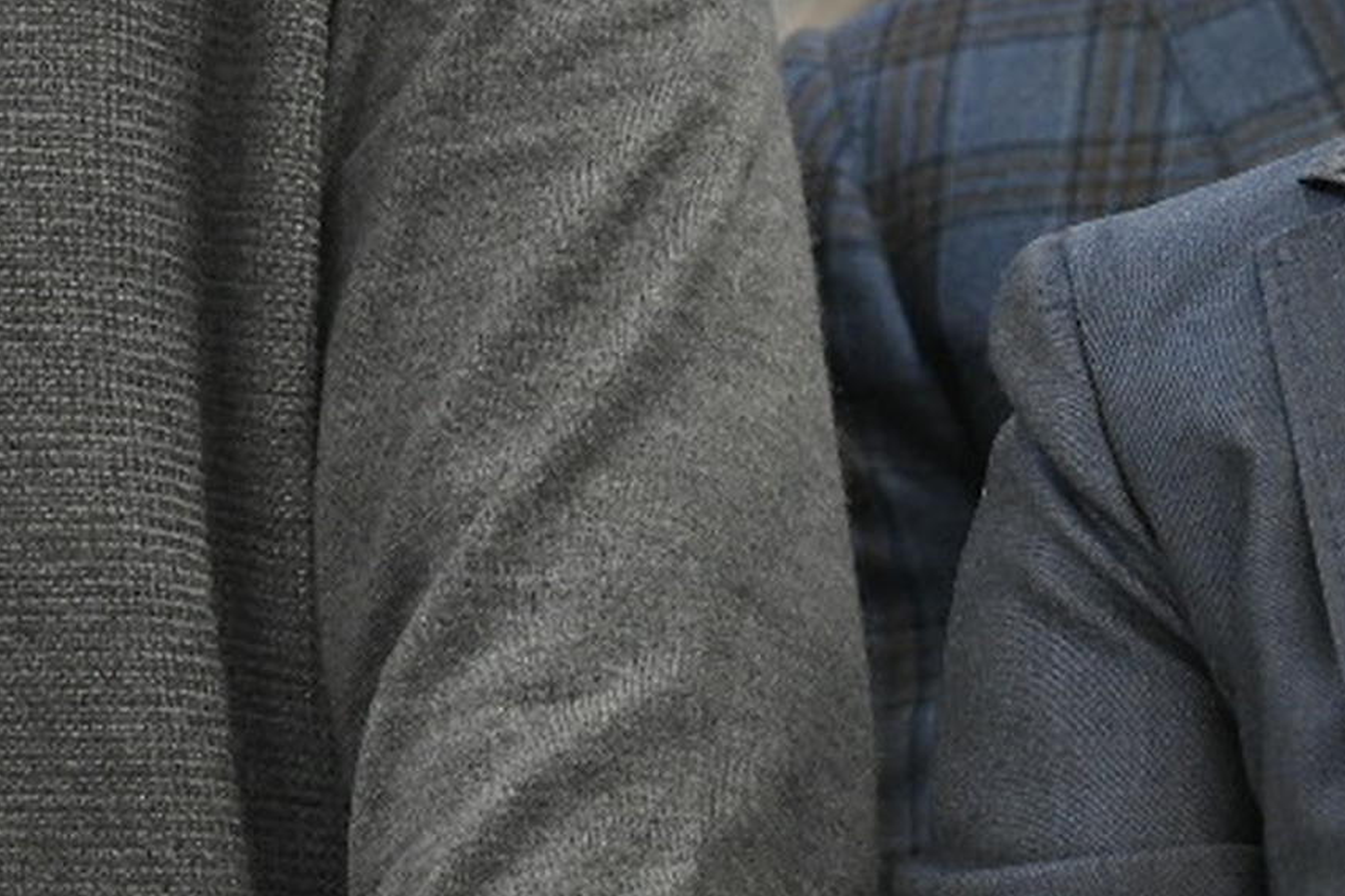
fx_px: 23760
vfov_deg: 2.2
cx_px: -634
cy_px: -495
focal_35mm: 636
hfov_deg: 3.2
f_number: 4
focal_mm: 150
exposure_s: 1/320
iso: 3200
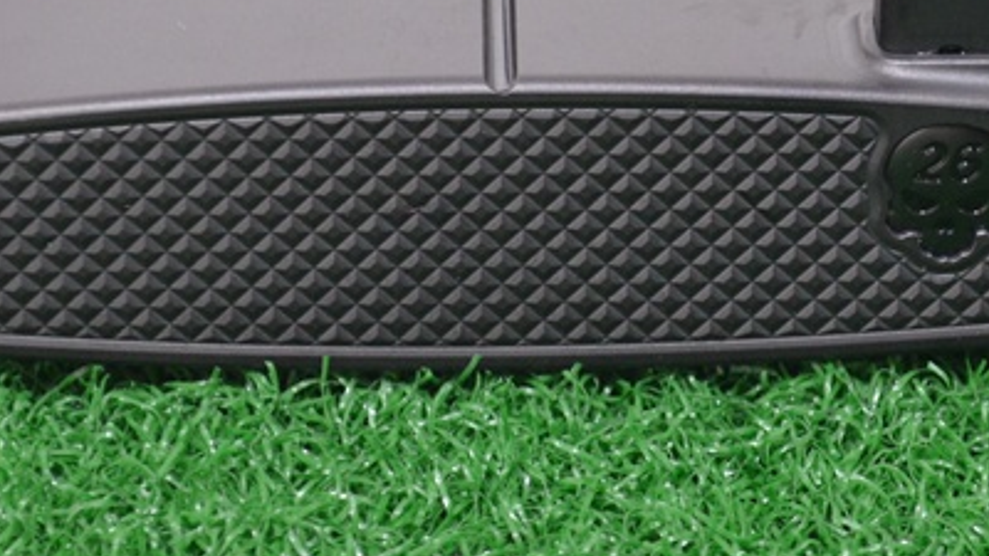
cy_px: 25
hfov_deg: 11.1
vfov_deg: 6.2
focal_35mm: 194
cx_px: 467
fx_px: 5092
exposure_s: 1/8
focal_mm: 55
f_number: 5.6
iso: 1600
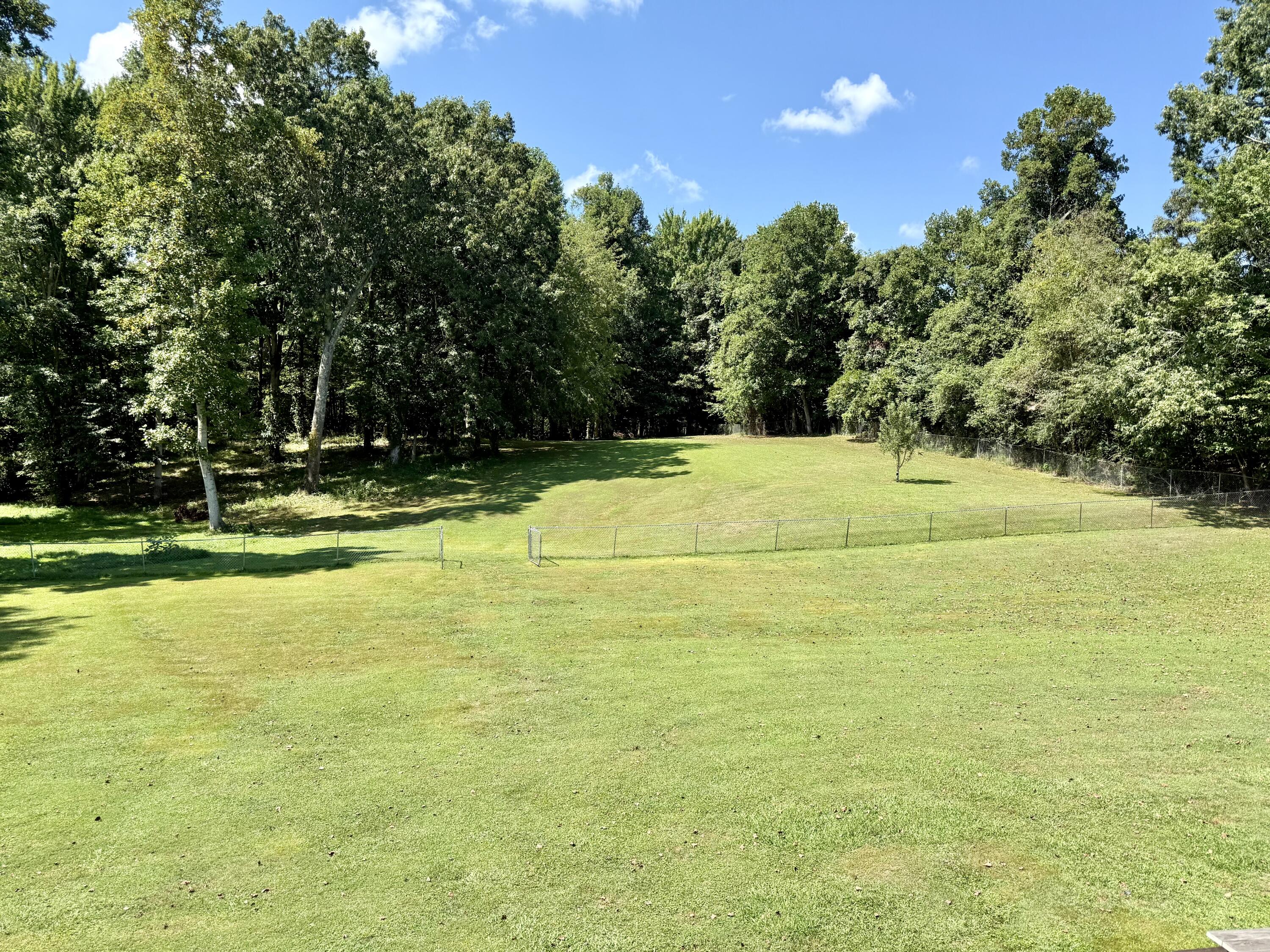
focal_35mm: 24
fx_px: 881
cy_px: 476
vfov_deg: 56.8
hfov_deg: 71.6
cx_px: 635
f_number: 1.78
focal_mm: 6.76
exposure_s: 1/2299
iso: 80
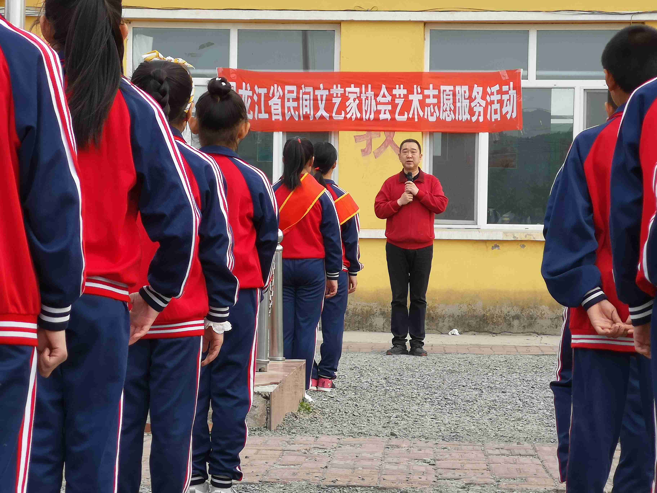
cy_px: 246
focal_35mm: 126
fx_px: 2391
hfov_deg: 15.6
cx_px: 328
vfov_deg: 11.8
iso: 50
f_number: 2.4
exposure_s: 1/434
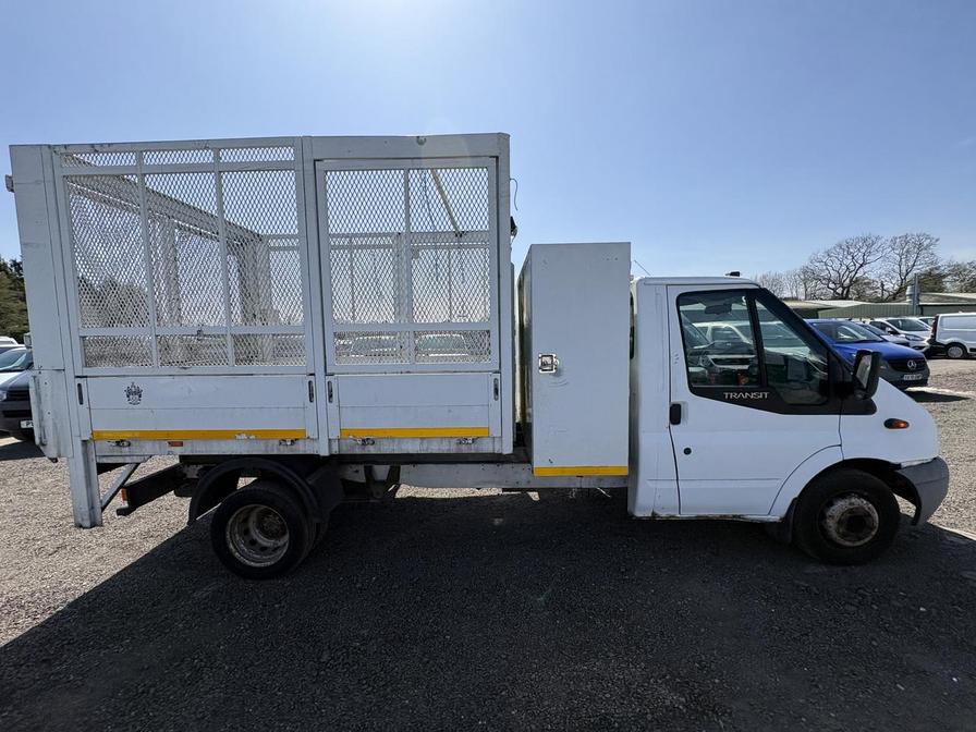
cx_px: 488
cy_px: 366
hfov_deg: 102.1
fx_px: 395
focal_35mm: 14
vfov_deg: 85.7
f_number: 2.2
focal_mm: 2.22
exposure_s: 1/2208
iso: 50
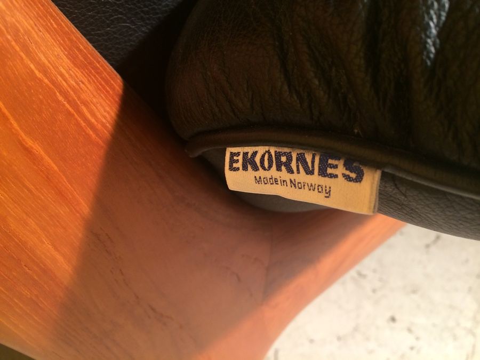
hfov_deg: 60.0
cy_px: 180
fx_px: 416
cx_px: 240
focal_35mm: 30
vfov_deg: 46.8
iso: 80
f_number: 2.2
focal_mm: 4.12
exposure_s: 1/30
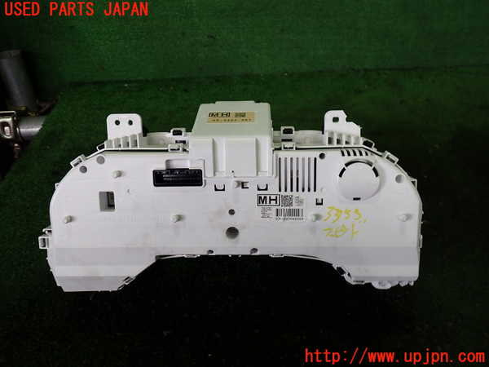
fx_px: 424
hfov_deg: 60.0
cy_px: 184
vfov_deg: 46.8
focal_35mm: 30
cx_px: 244
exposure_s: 1/100
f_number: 2.3
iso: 200
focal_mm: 5.4
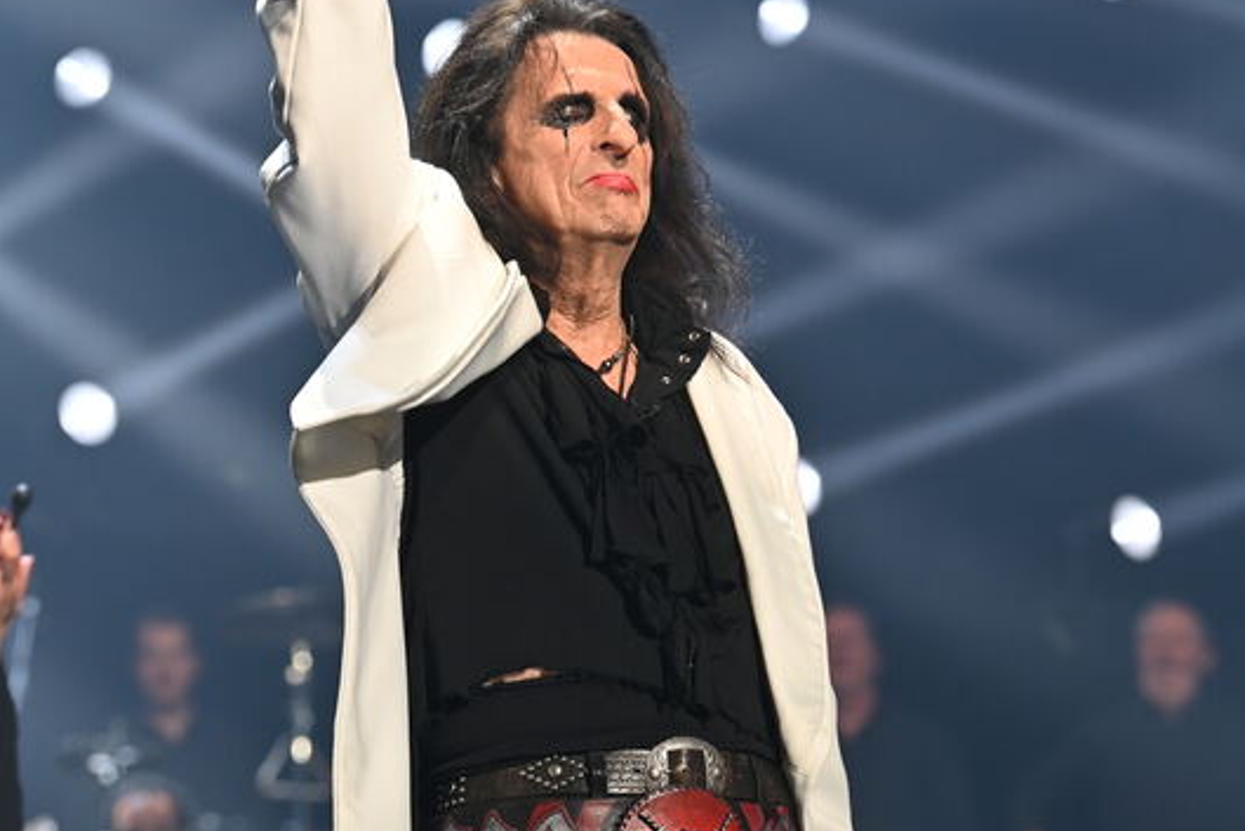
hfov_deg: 10.1
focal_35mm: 204
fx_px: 7057
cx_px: 624
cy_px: 101
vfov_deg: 6.7
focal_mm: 135
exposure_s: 1/200
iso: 800
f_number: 5
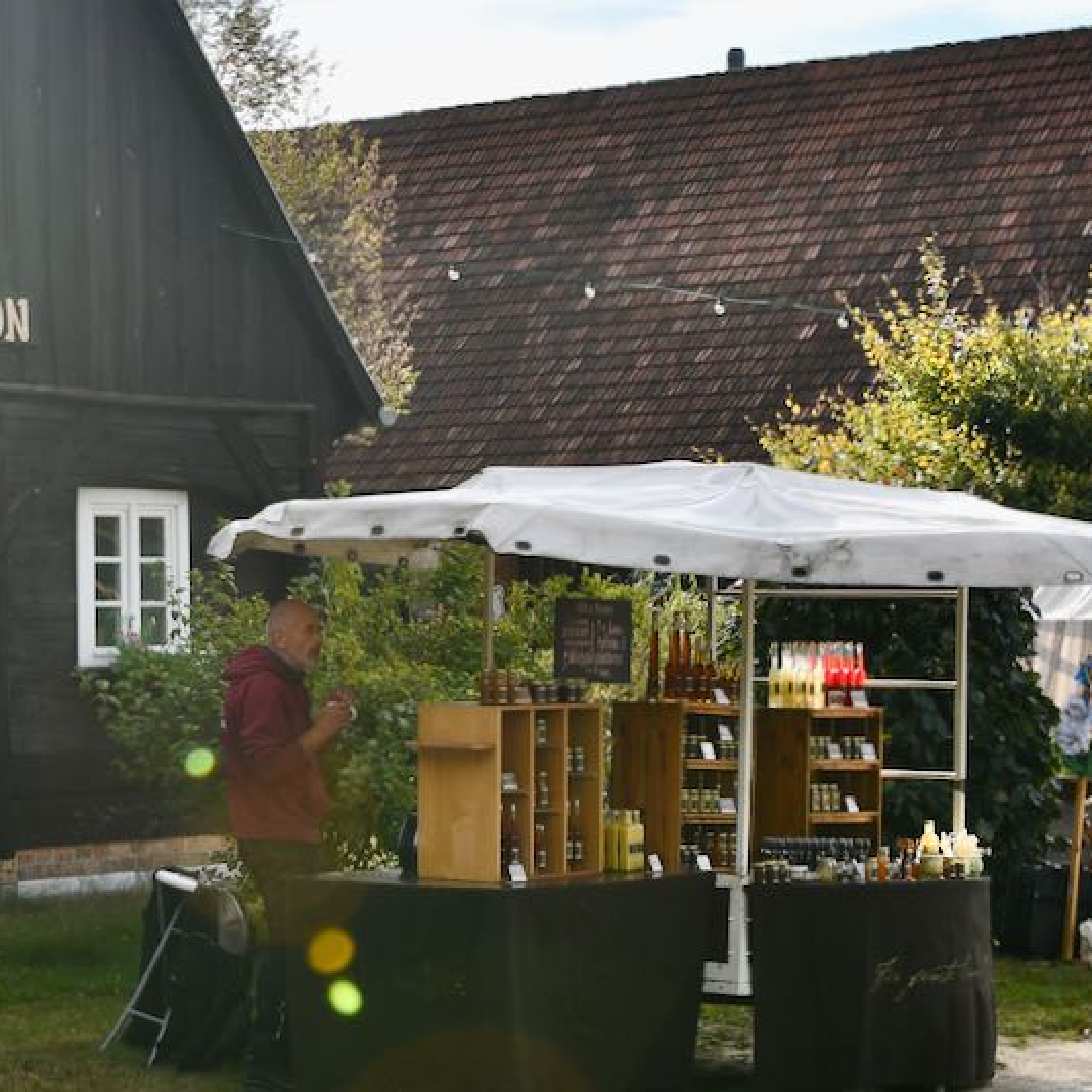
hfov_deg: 20.6
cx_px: 380
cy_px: 438
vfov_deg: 20.6
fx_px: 2998
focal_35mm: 84
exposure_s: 1/250
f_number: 8
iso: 100
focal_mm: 32
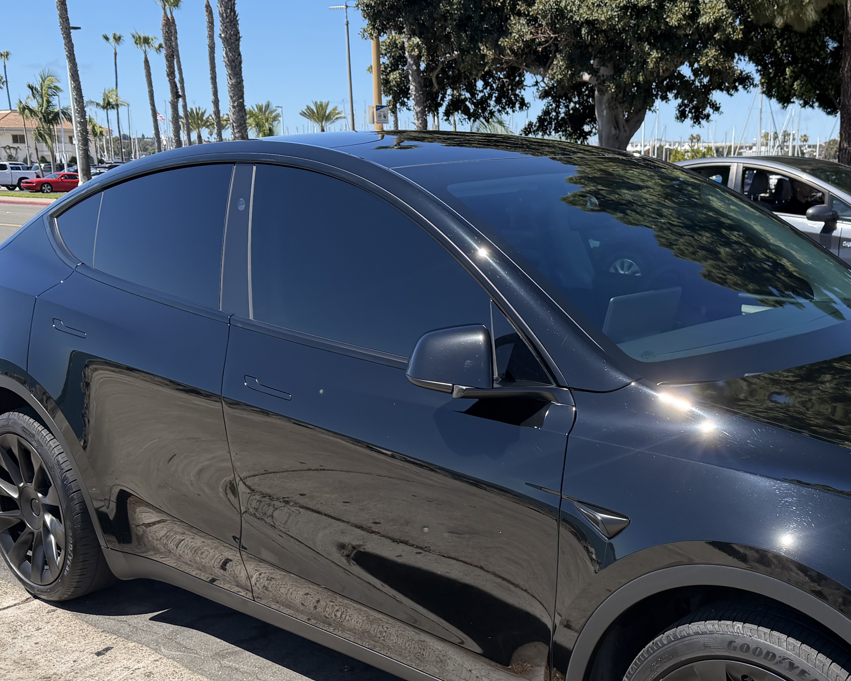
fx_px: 1108
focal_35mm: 44
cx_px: 554
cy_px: 460
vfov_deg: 33.8
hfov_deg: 41.6
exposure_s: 1/4167
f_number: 1.78
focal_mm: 6.76
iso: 100
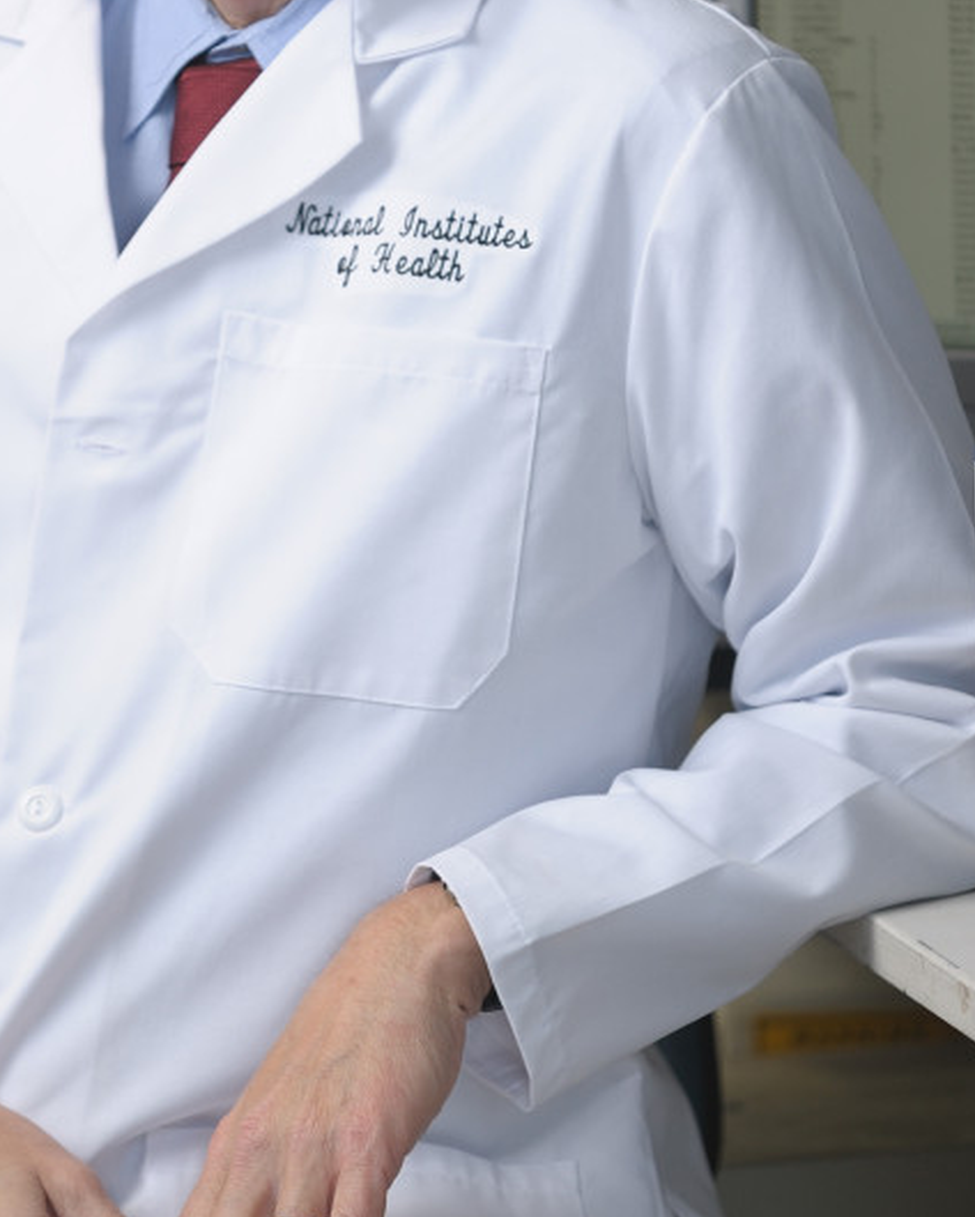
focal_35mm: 368
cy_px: 382
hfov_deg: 4.2
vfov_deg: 5.3
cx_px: 285
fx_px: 13259
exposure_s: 1/160
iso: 200
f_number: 2.8
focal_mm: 180
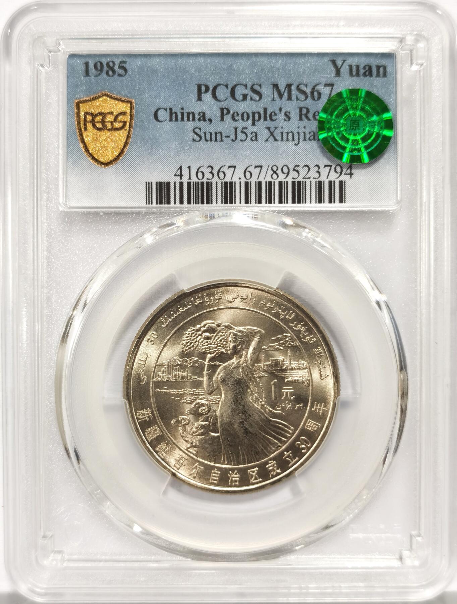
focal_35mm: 54
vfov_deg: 35.4
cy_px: 302
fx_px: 945
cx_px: 228
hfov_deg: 27.2
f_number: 16
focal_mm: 5.56
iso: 125
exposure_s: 1/100
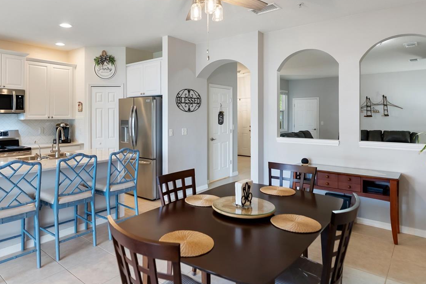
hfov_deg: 75.5
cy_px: 113
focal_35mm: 23
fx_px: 272
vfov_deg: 54.7
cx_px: 176
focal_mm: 16
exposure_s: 1/125
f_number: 2.8
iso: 400
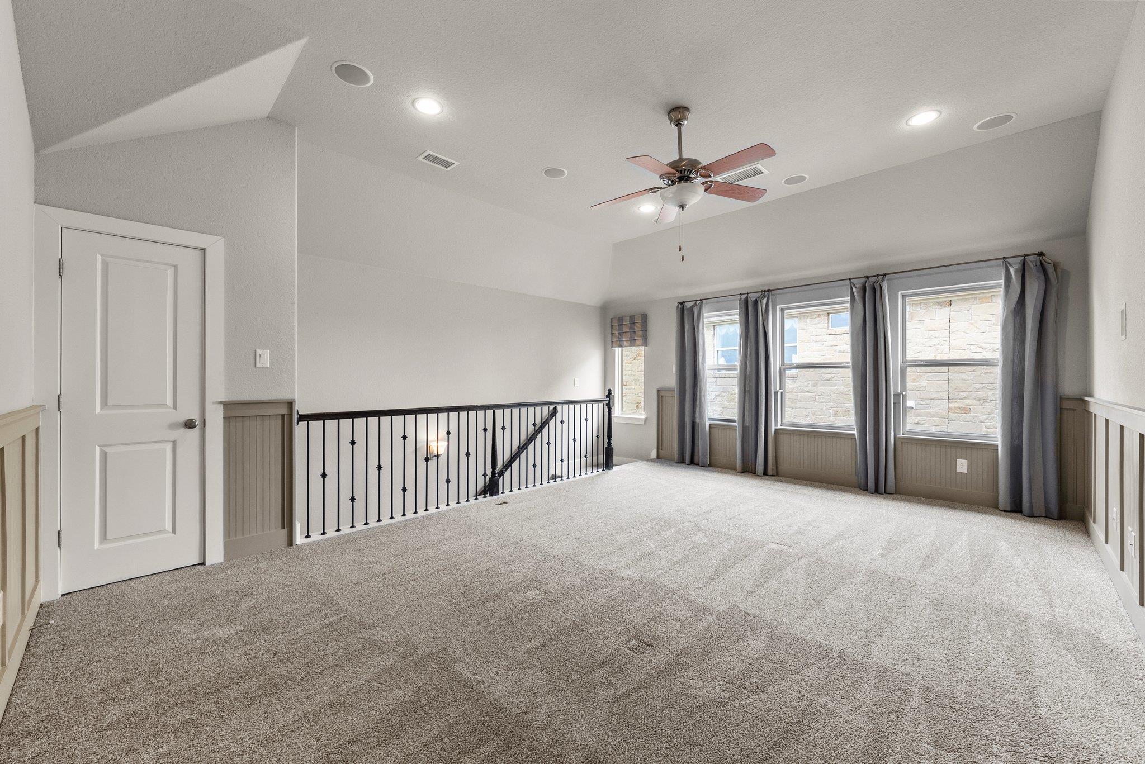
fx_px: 445
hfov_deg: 104.2
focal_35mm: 14
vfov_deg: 81.3
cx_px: 572
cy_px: 382
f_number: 11
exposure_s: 1/4
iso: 800
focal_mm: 14
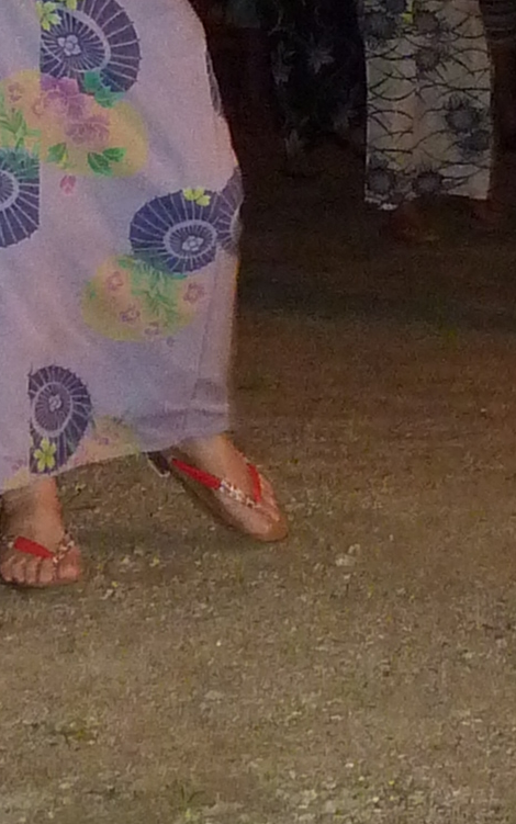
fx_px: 2922
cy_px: -132
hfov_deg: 10.1
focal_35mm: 130
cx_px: 345
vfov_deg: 15.5
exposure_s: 1/30
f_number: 3.3
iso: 400
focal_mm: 4.1
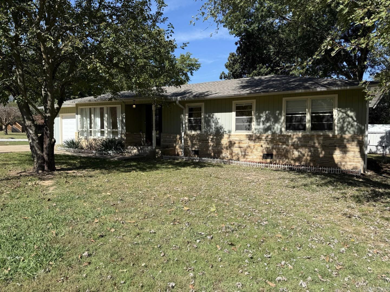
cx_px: 195
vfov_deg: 56.8
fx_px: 270
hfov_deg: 71.6
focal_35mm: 24
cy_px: 146
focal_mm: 6.76
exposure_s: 1/2703
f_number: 1.78
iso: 80
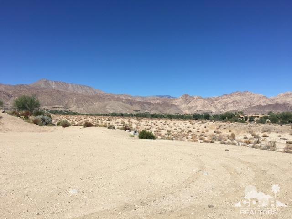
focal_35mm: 29
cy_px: 110
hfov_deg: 61.7
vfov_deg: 48.2
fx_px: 245
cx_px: 146
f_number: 2.2
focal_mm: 4.15
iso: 25
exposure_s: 1/2959
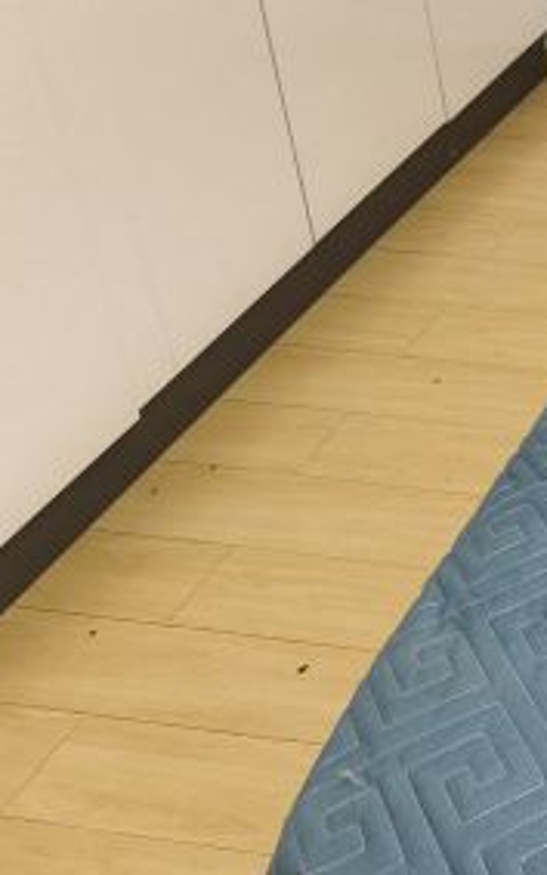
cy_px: 74
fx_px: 1645
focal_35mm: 69
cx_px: 1063
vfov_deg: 28.5
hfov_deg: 15.5
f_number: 1.57
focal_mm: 6.54
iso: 620
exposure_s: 1/33.3
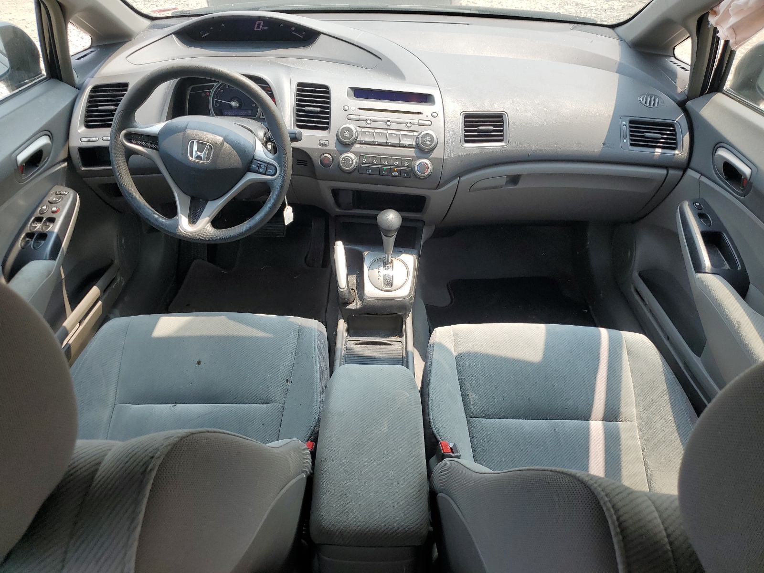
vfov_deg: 53.1
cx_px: 382
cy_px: 286
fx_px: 574
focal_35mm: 26
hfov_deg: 67.3
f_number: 1.5
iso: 50
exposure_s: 1/667
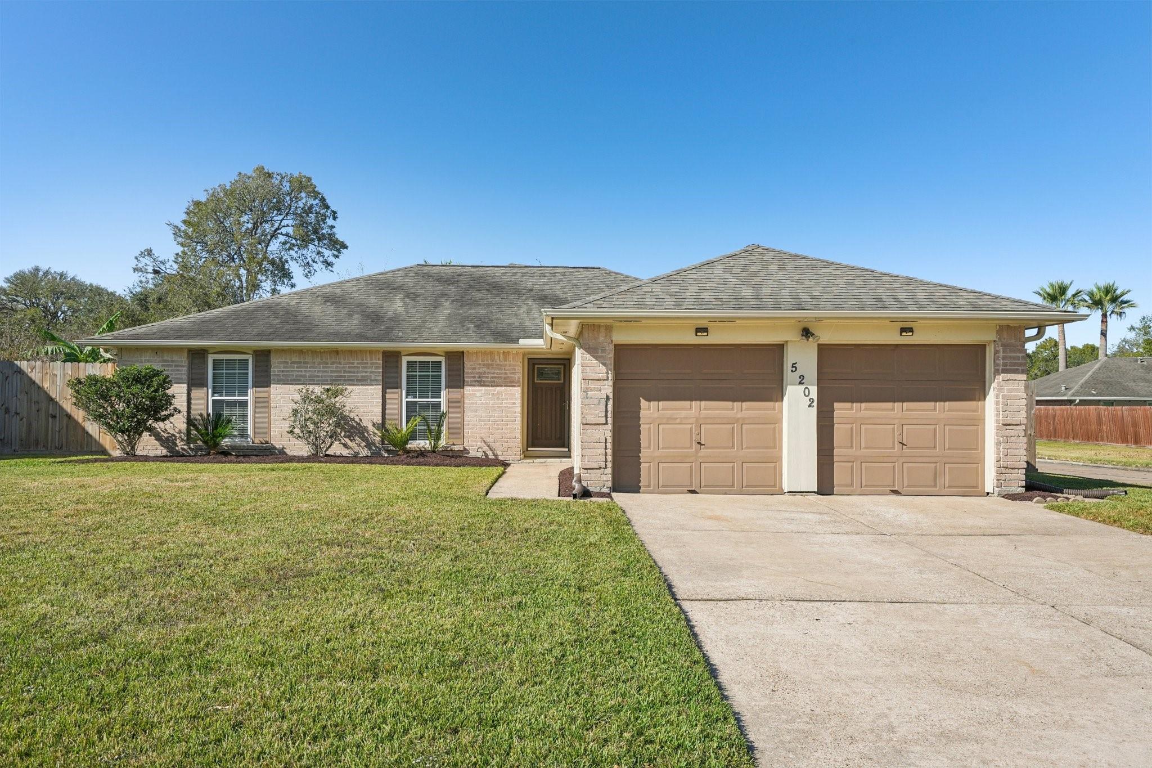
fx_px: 928
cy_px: 384
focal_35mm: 29
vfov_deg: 45.0
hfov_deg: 63.7
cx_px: 576
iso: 400
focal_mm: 29
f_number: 8
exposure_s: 1/1500
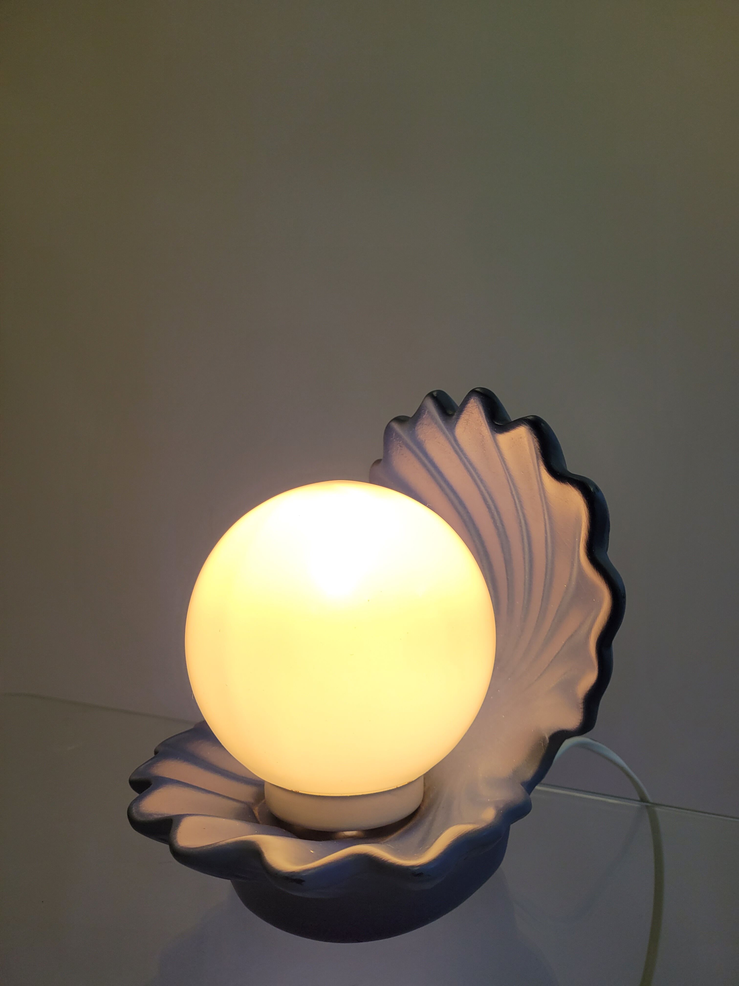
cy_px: 493
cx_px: 370
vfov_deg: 67.3
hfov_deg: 53.1
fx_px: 740
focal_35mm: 26
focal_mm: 5.4
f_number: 1.8
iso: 40
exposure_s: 1/226
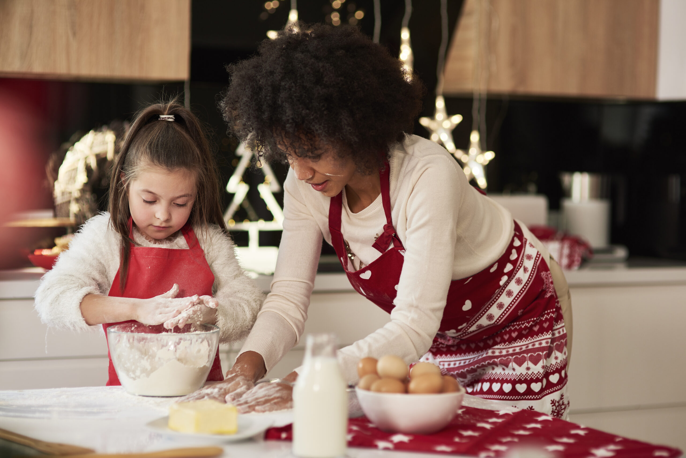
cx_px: 343
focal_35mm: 85
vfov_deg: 16.1
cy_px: 229
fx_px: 1620
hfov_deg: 23.9
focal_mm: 85
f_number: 2.2
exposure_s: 1/250
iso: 160
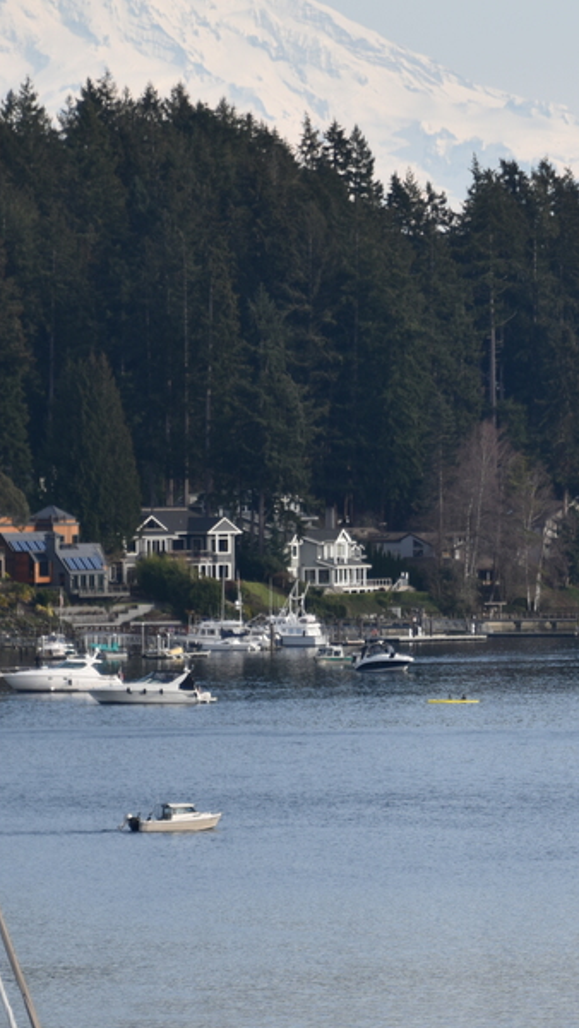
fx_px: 12187
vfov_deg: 4.8
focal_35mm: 447
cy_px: 509
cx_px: 646
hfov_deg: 2.7
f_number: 5.6
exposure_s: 1/400
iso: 125
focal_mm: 200
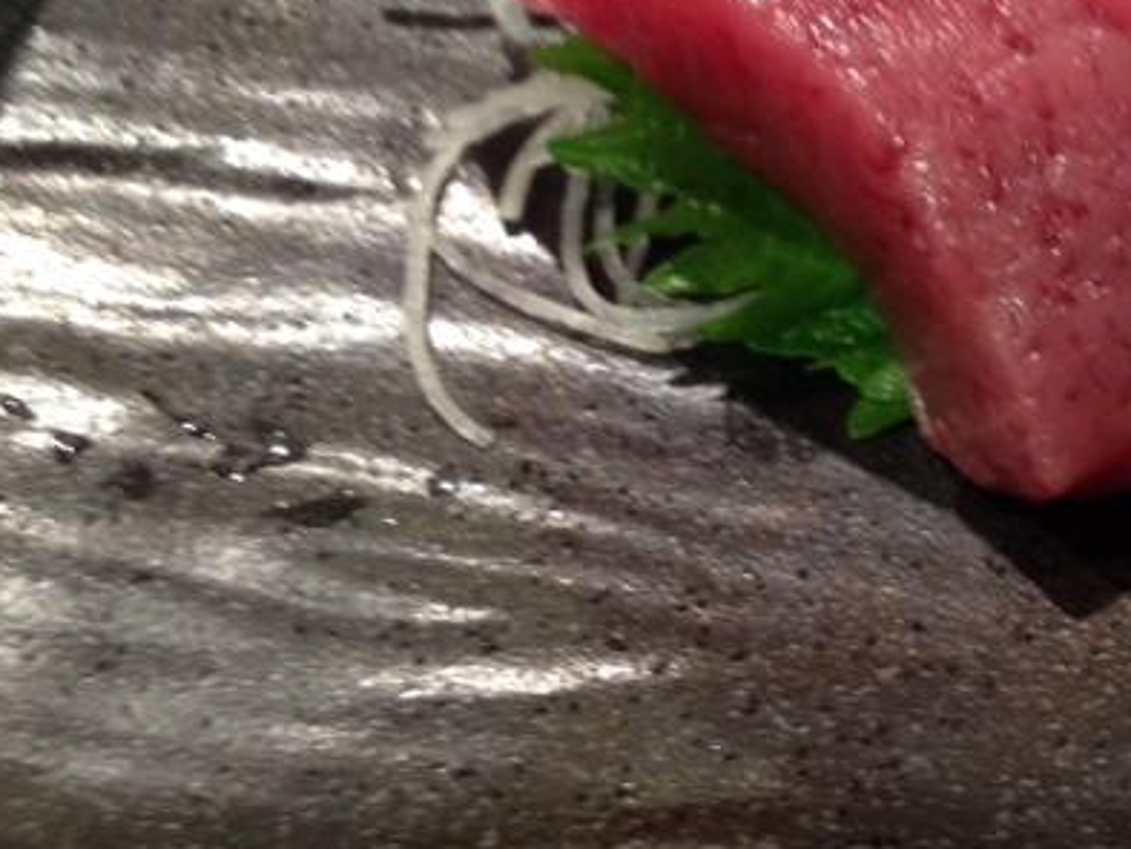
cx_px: 1042
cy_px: 175
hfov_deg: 26.4
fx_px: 2321
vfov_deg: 20.5
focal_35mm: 71
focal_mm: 4.28
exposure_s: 1/20
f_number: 2.4
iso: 125
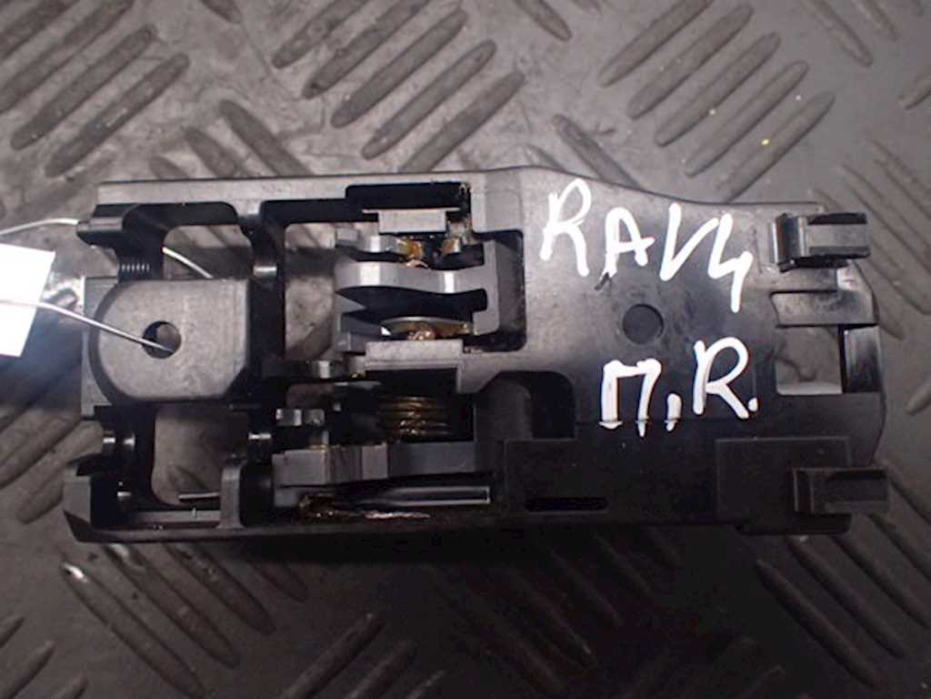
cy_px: 350
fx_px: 807
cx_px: 466
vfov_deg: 46.8
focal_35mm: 30
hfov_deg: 60.0
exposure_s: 1/80
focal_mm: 5.5
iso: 800
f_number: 2.3
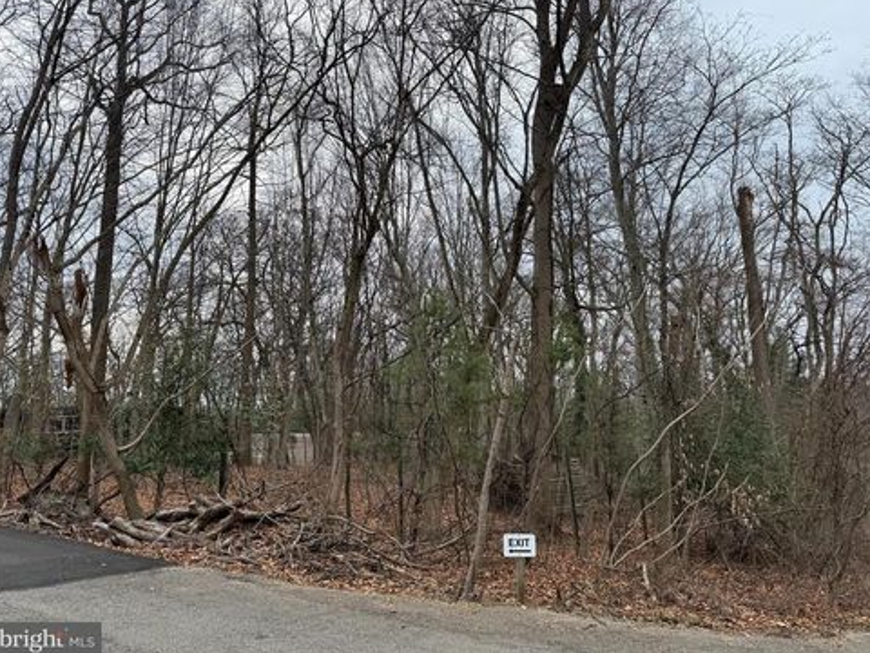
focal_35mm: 25
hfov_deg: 69.4
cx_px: 444
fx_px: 628
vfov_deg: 54.9
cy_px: 318
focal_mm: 6.76
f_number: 1.78
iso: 80
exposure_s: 1/1192
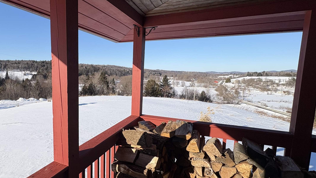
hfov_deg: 78.9
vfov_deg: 51.4
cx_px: 109
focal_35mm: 22
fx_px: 184
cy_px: 94
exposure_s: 1/2494
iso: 50
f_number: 2.2
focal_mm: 2.22
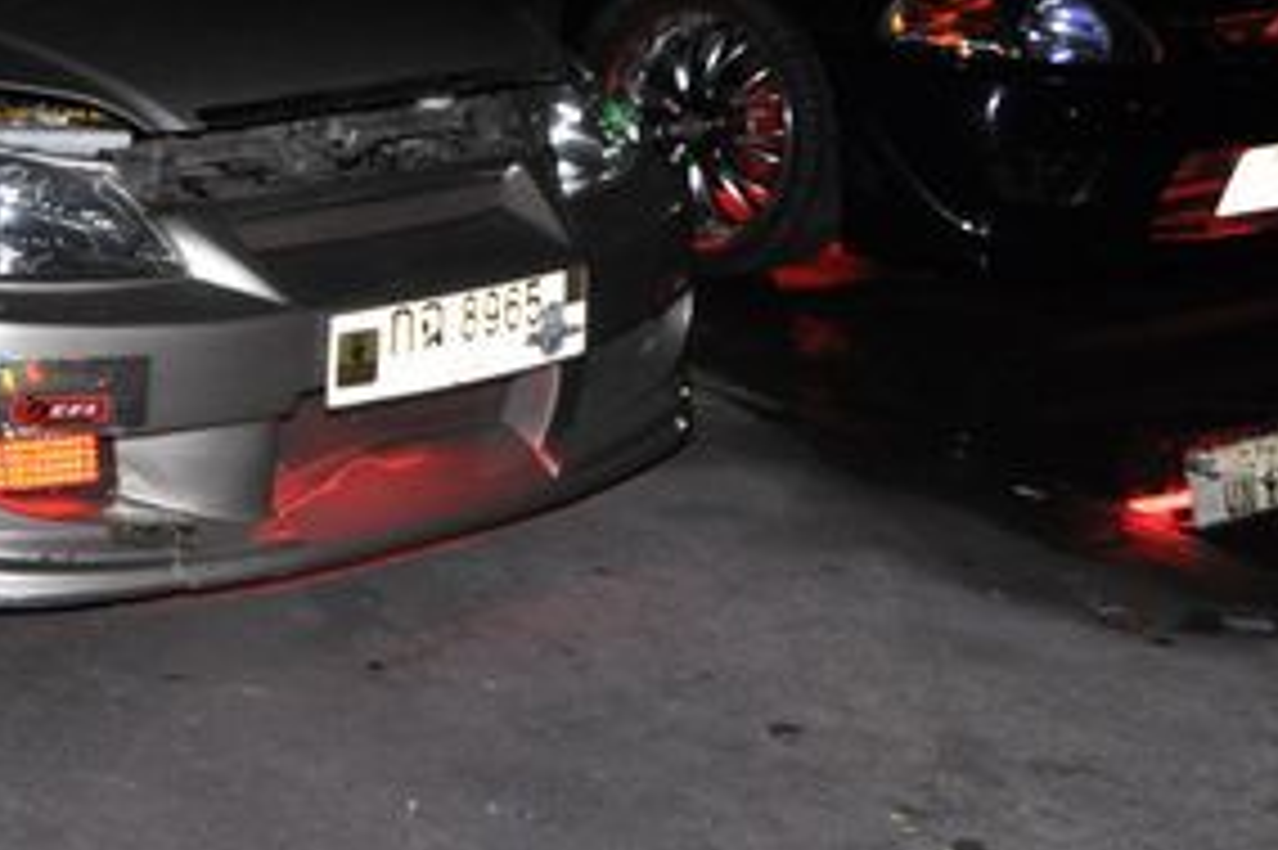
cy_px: 11
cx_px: -45
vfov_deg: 14.8
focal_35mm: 91
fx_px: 3233
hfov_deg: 21.5
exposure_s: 1/60
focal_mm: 27
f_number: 4
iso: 800
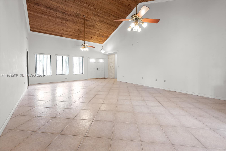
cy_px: 76
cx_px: 113
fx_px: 88
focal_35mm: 14
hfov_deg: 104.2
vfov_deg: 81.2
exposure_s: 1/20
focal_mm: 14
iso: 1000
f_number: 7.1
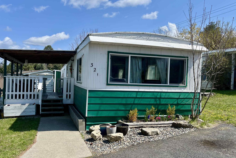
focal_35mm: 30
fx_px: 197
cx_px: 108
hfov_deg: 61.8
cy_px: 83
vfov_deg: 43.6
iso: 50
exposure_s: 1/4115
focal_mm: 5.7
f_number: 1.5
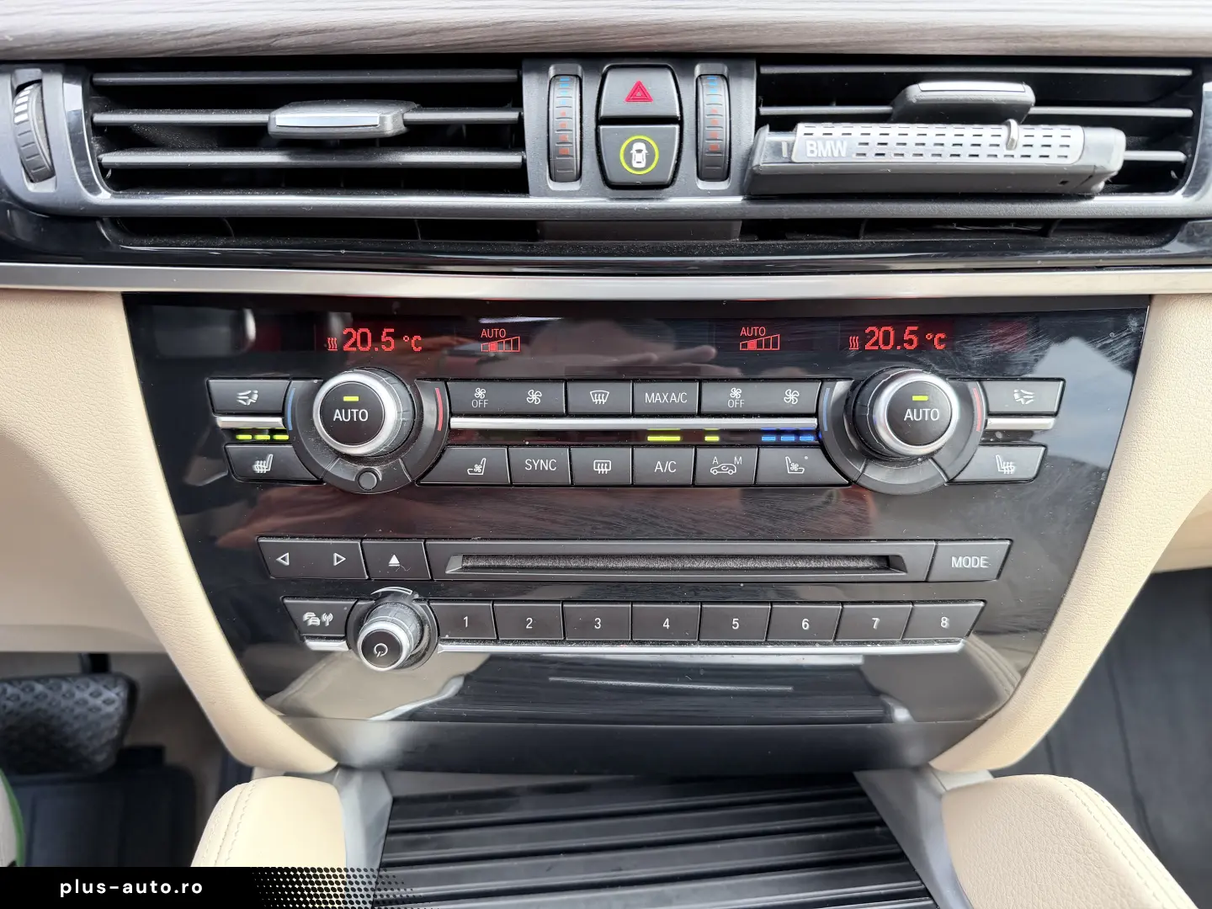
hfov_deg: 71.6
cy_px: 454
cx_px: 606
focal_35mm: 24
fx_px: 840
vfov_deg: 56.8
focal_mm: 6.76
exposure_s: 1/64
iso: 200
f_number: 1.78
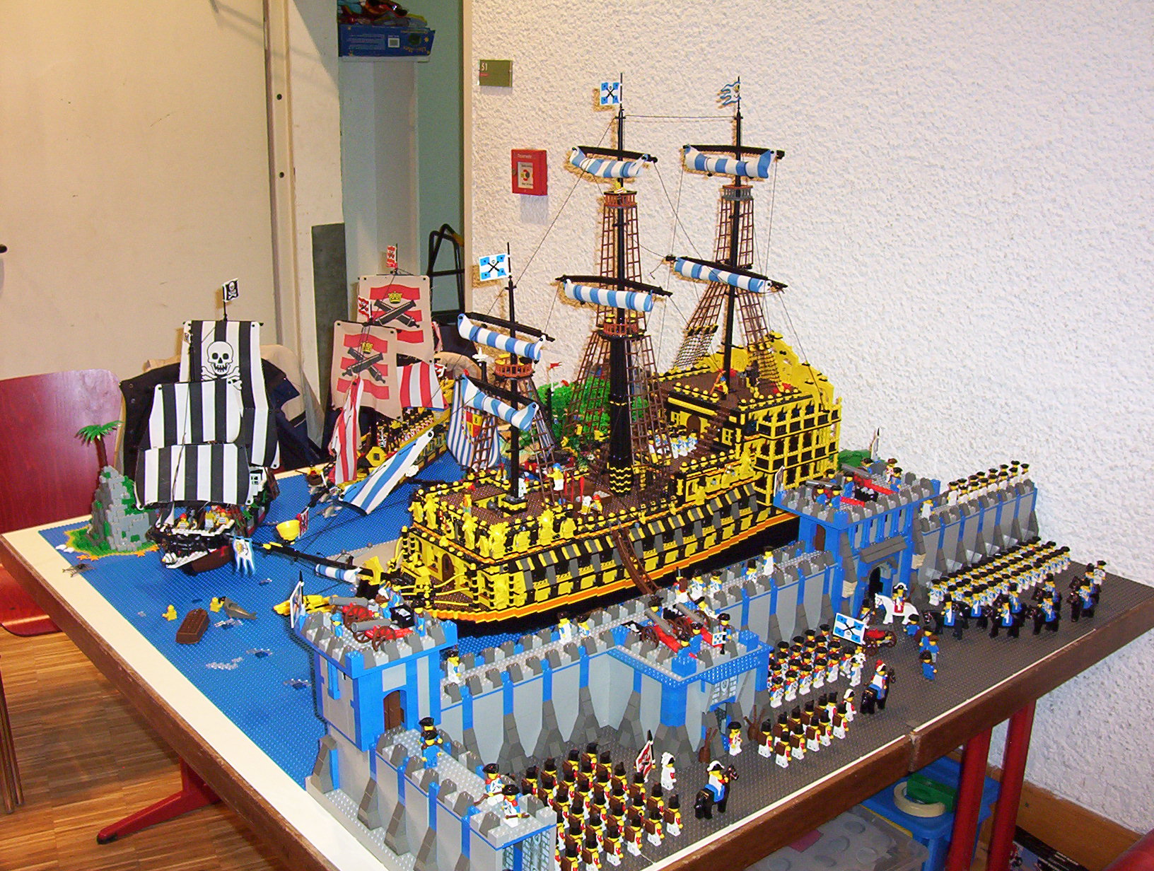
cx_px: 577
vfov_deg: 33.7
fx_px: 1437
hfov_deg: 43.8
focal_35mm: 43
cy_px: 436
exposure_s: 1/60
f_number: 2.73
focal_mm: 5.77
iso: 140
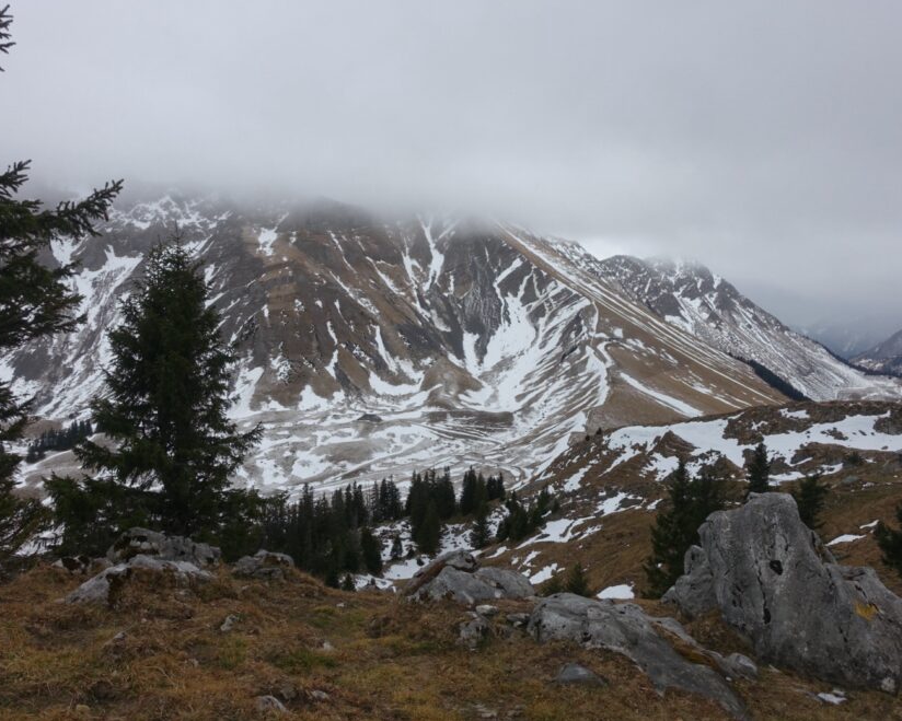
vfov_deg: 51.5
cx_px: 447
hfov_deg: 62.2
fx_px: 747
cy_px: 348
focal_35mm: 28
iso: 125
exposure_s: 1/125
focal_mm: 8.8
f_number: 7.1
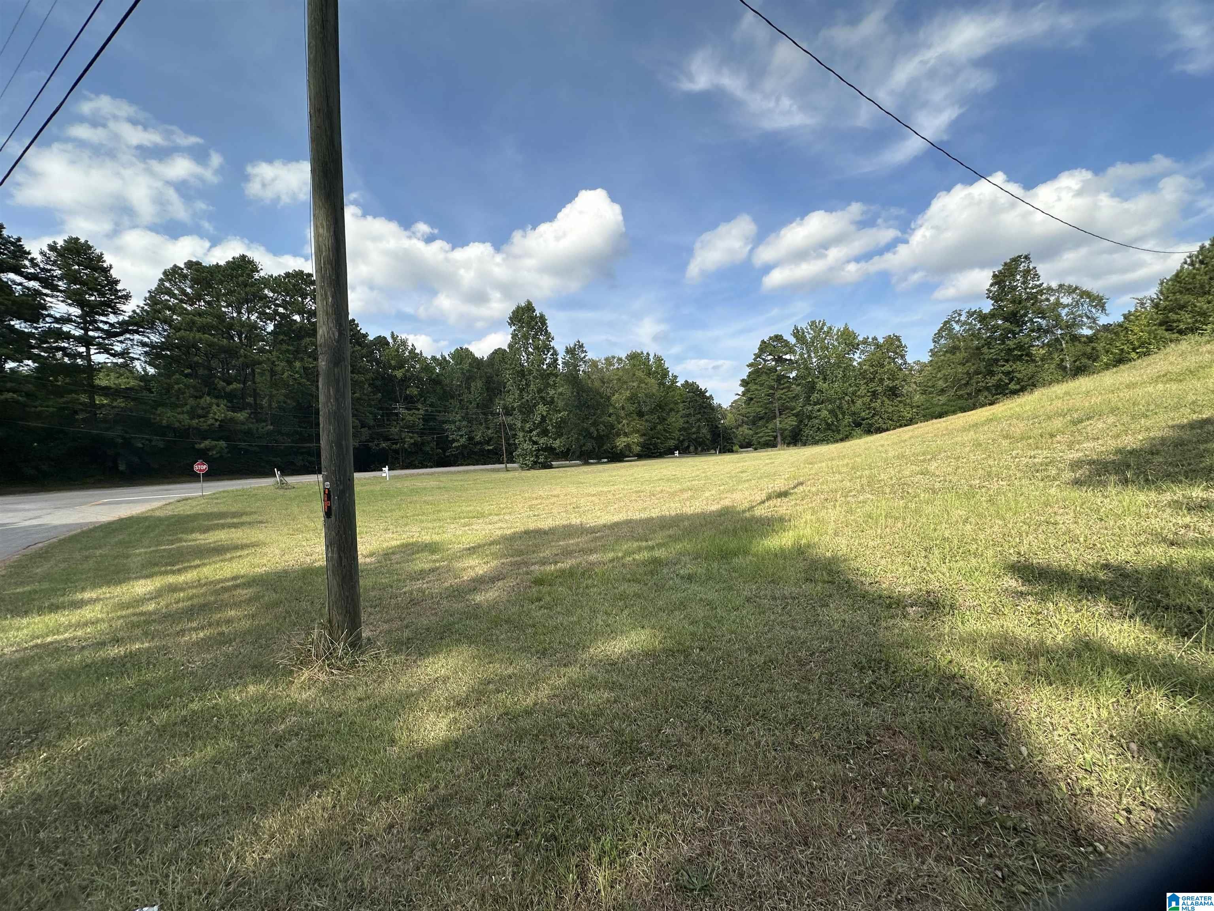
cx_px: 607
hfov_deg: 102.1
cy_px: 456
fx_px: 491
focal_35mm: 14
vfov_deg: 85.7
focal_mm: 2.22
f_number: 2.2
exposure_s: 1/1366
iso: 40
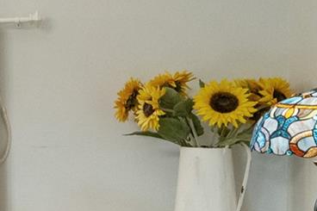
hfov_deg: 15.9
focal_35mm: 89
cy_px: 132
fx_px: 783
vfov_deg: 15.3
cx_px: -372
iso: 2500
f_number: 5.6
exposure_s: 1/10
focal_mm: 16
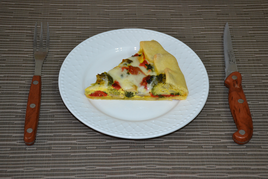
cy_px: 90
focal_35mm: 73
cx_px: 134
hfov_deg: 27.7
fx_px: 543
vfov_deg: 18.7
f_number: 4.5
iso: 720
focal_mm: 48
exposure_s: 1/60
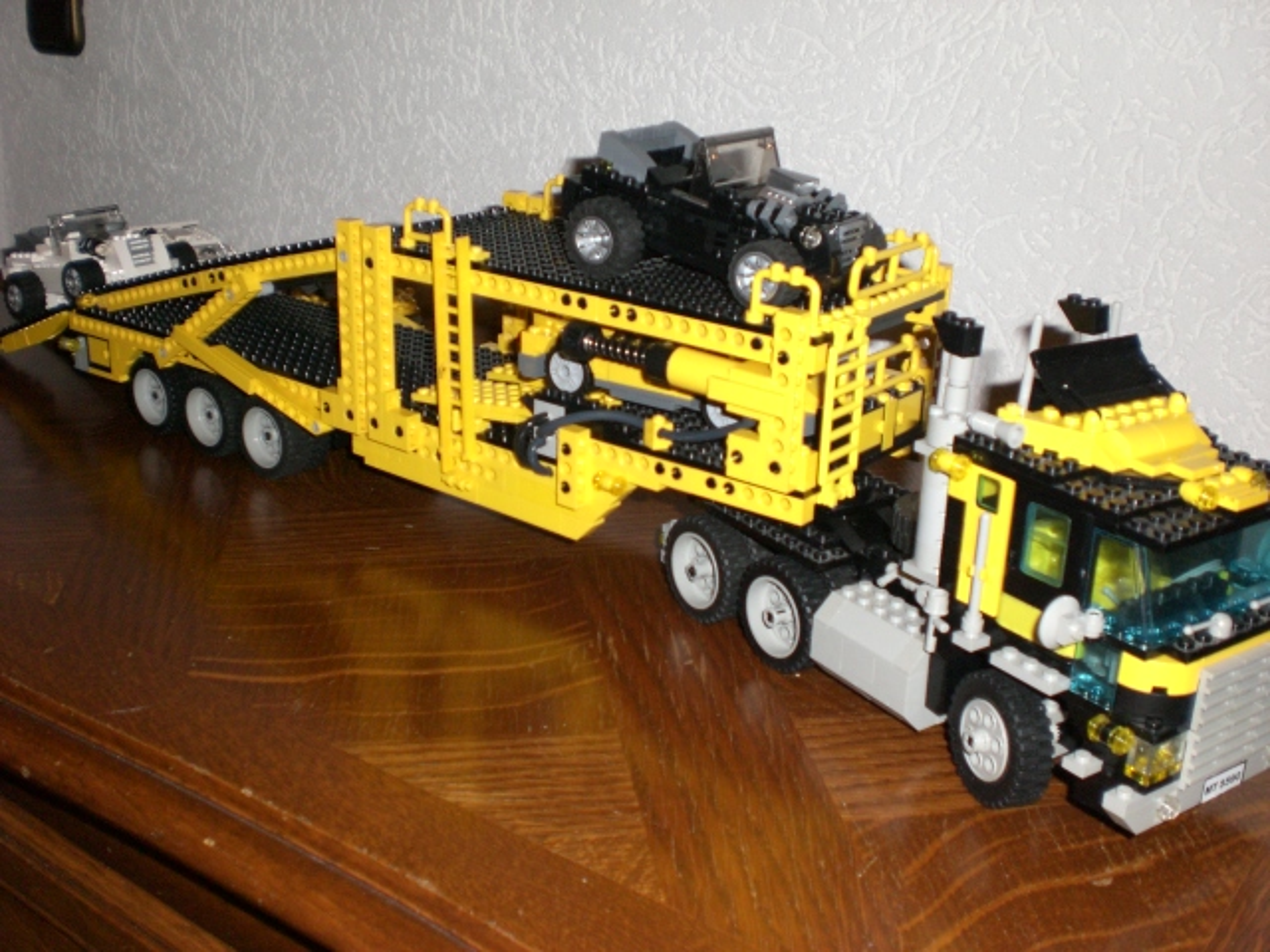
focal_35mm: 38
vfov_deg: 37.7
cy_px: 476
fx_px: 1394
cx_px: 635
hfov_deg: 49.0
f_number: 3.1
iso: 200
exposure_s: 1/60
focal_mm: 6.3
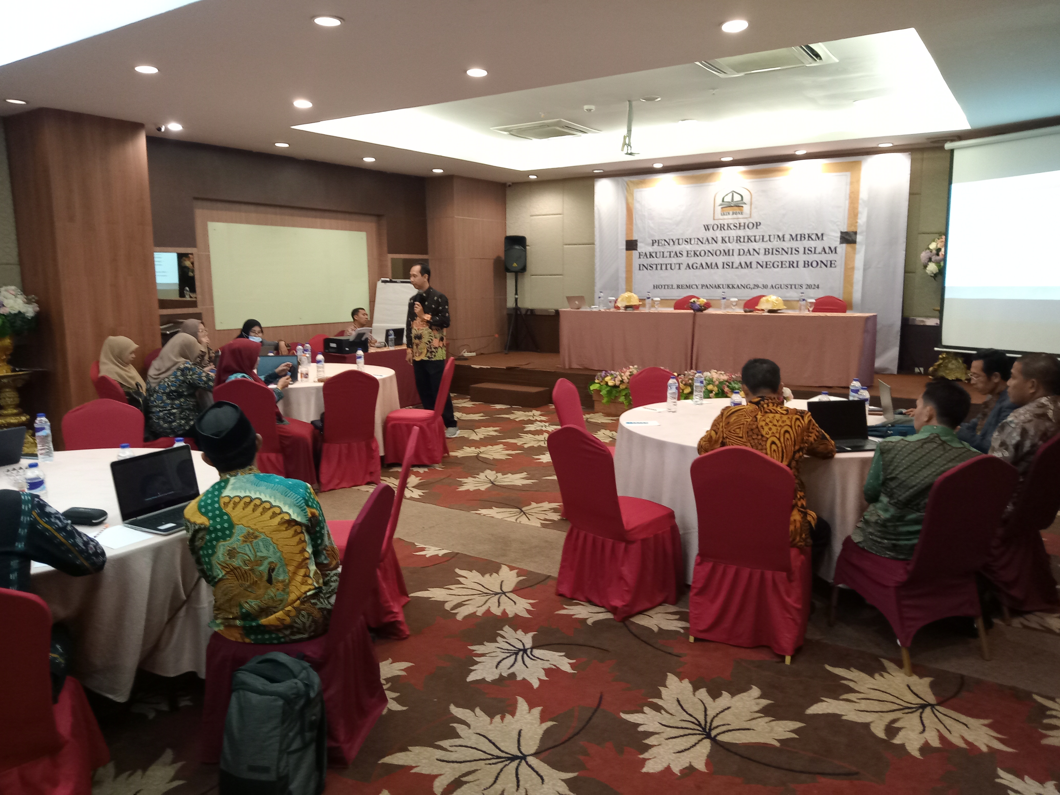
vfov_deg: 49.7
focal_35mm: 28
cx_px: 530
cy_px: 398
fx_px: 857
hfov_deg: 63.4
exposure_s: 1/33.3
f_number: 2.2
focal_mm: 3.37
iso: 586
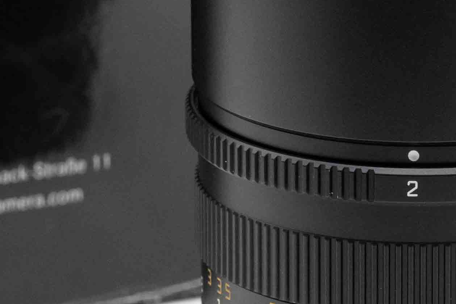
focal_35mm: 429
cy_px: 68
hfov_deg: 4.8
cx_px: 446
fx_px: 5433
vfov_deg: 3.2
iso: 3200
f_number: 11
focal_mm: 90
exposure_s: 1/200
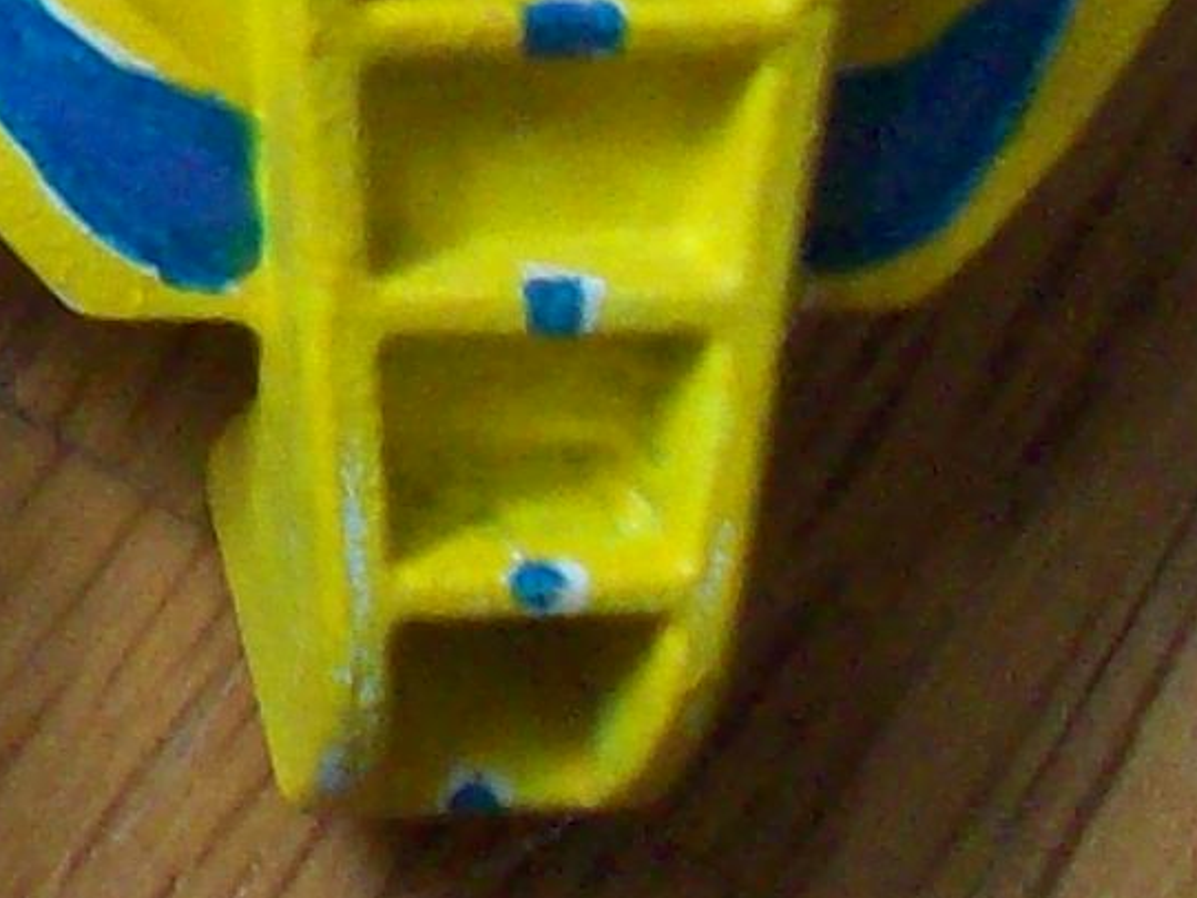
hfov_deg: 8.8
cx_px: -1420
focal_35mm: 209
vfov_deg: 7.0
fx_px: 7229
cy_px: -586
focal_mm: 6.2
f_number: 2.8
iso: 160
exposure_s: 1/23.1
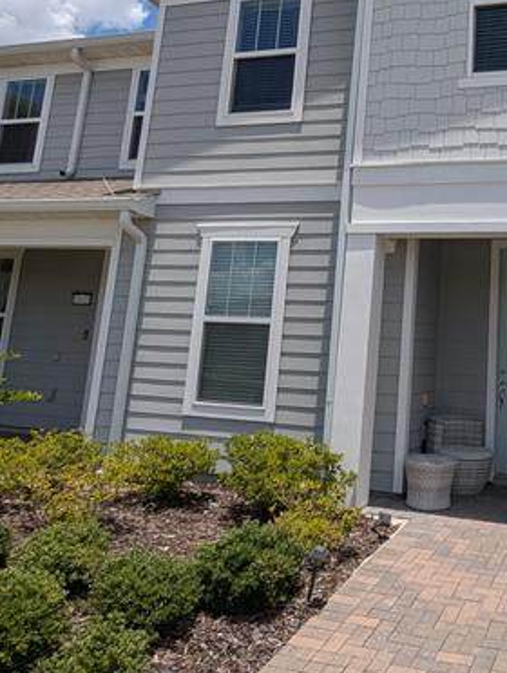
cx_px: 451
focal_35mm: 33
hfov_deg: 40.0
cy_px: 217
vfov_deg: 54.0
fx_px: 643
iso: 50
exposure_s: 1/3096
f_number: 2.2
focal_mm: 2.35
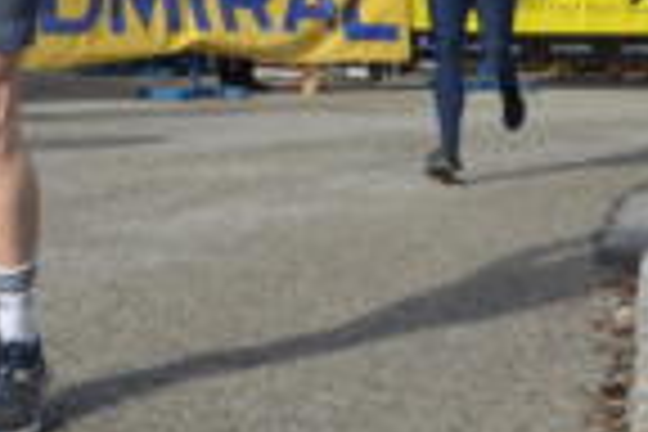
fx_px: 2250
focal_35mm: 125
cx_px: 18
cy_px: -38
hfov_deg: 16.1
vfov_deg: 10.8
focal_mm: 24
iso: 400
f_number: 5.6
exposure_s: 1/1500
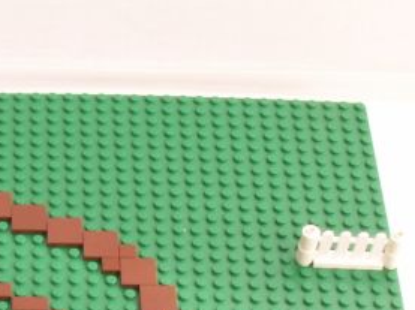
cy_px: 446
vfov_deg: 13.1
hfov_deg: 17.9
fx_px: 1281
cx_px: -10
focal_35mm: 107
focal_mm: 6.13
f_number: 8
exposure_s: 1/10
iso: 50
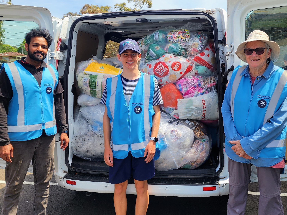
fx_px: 191
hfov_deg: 73.9
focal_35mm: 23
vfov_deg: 58.9
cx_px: 144
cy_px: 108
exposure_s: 1/697
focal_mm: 6.4
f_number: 1.8
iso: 12
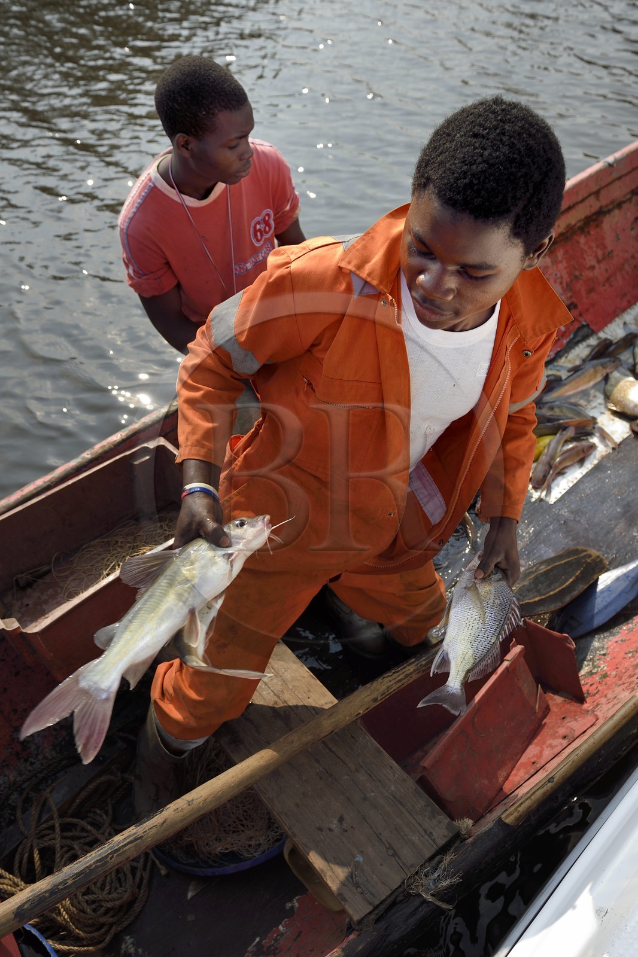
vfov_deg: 69.4
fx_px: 691
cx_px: 319
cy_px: 478
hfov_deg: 49.5
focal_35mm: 26
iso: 200
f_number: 8
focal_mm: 26
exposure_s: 1/400
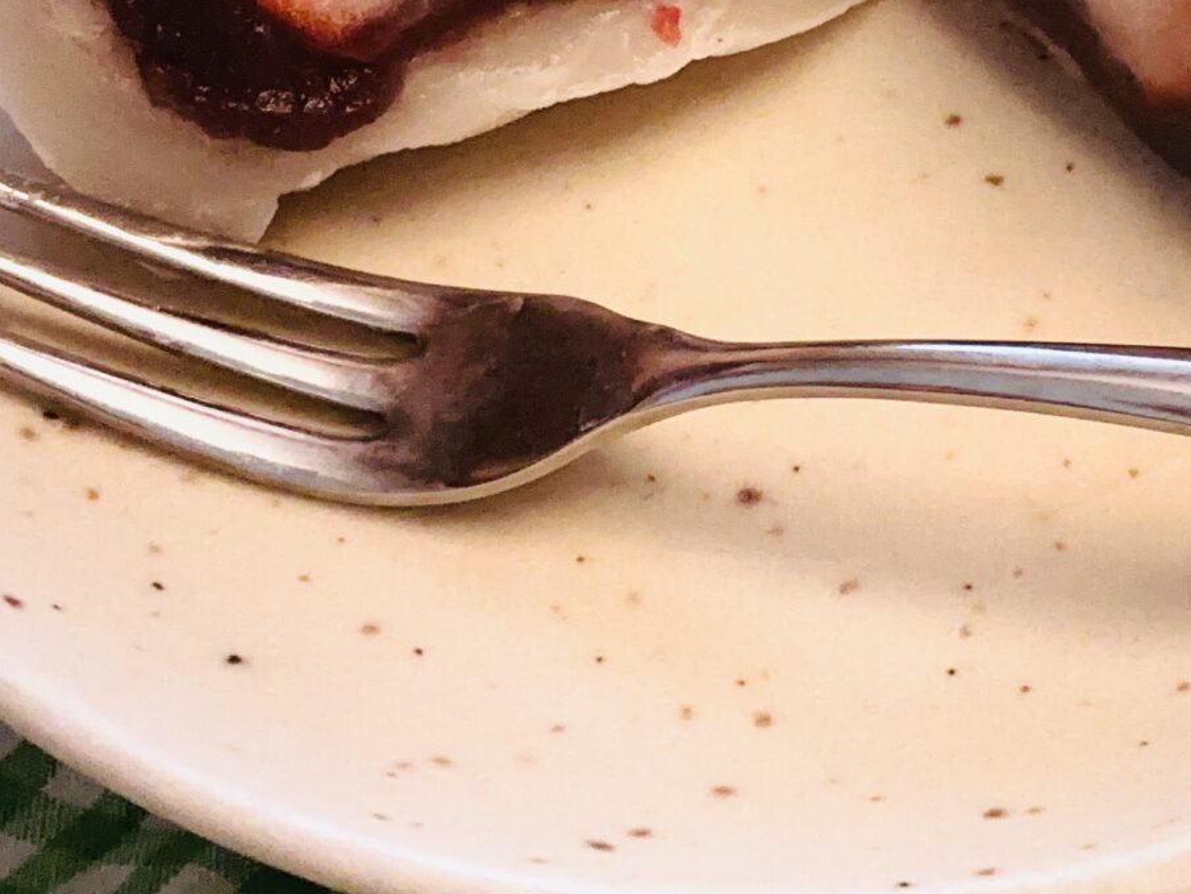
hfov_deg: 23.6
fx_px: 2822
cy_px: 43
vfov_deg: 17.6
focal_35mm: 82
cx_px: 884
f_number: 1.8
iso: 125
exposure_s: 1/60
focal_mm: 3
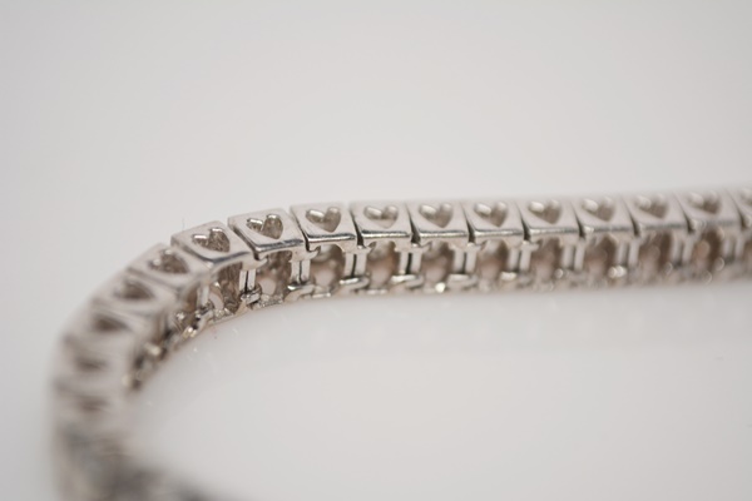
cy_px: 250
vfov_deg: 16.6
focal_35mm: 82
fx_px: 1723
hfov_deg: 24.6
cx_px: 376
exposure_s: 1/80
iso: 400
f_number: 5.6
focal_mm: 55
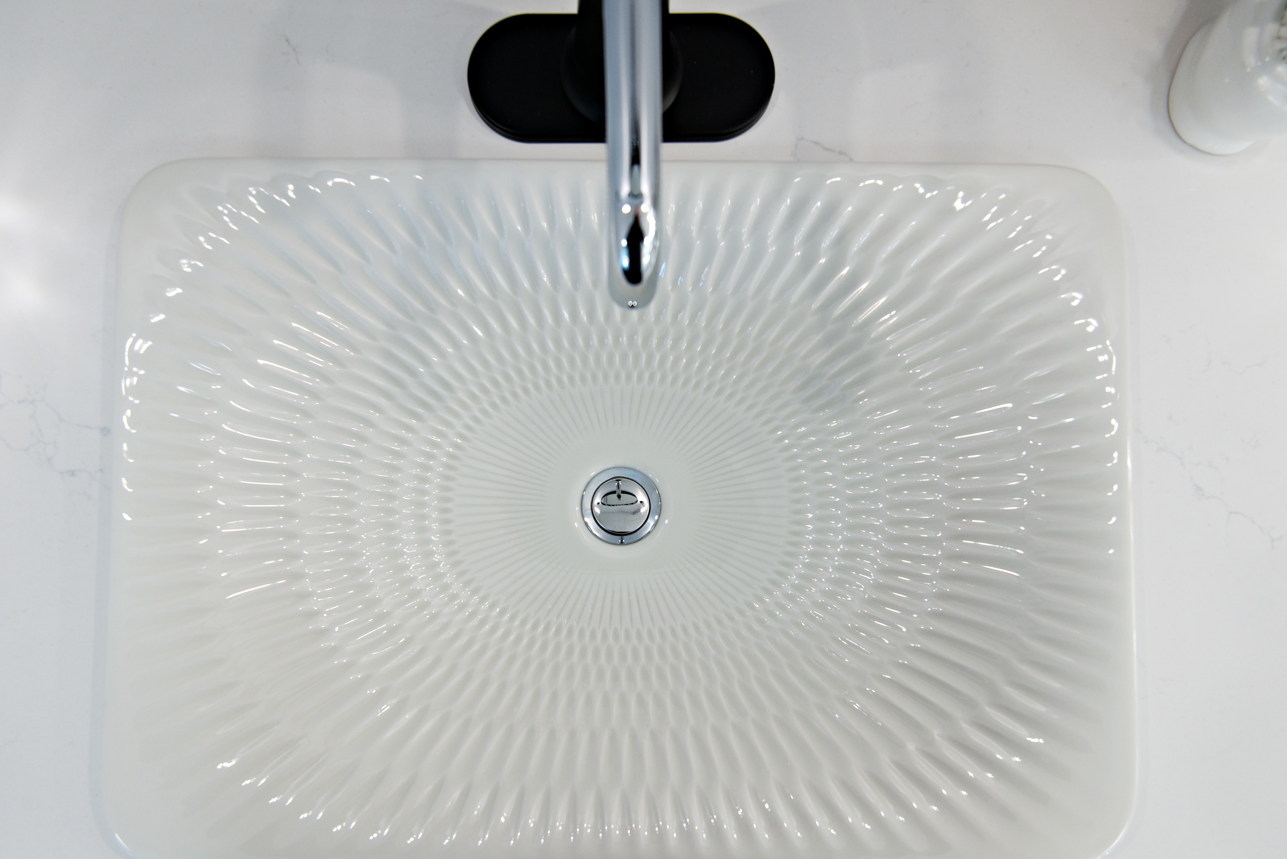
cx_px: 620
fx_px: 644
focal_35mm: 18
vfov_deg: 67.2
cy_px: 482
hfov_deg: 89.9
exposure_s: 1/100
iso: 250
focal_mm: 16
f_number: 4.5
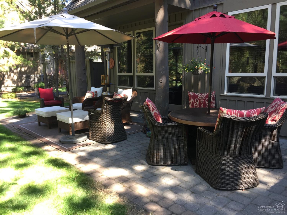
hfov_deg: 61.7
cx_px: 144
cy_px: 108
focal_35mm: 29
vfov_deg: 48.2
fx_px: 240
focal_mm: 4.15
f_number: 2.2
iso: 40
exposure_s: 1/120
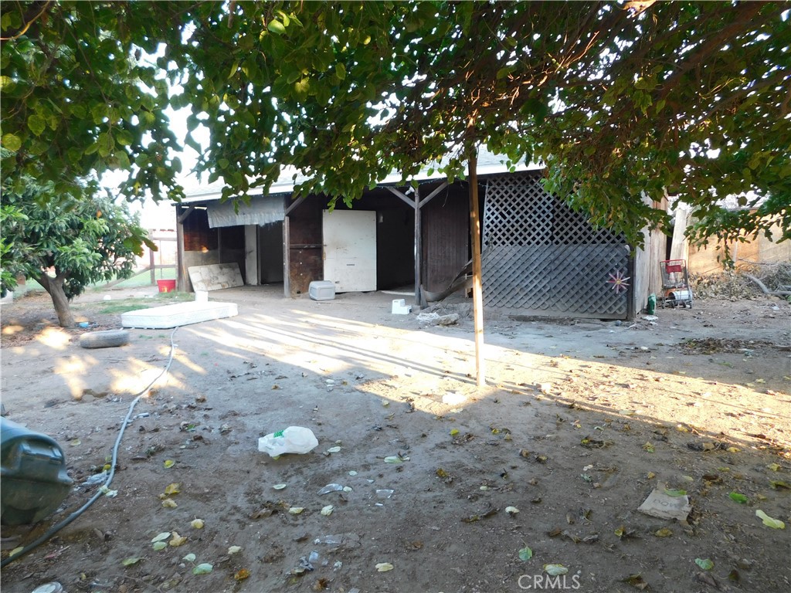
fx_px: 526
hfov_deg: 73.9
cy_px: 296
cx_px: 396
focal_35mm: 23
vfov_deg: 58.9
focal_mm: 4
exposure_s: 1/40
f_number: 3
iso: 125
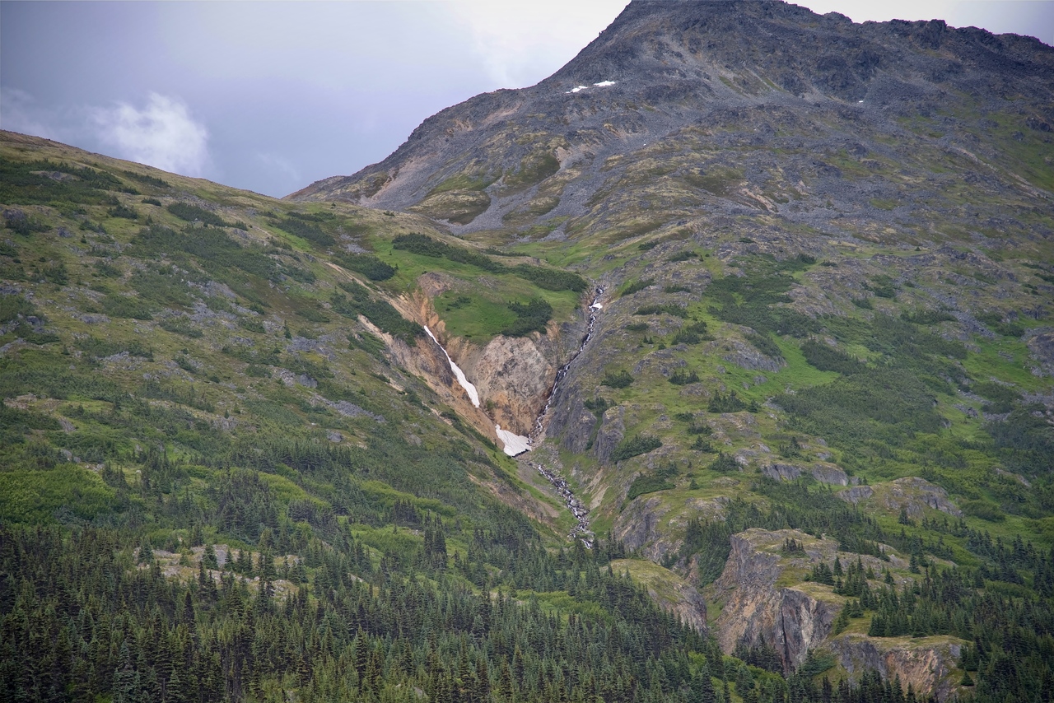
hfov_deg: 17.1
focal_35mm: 120
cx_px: 527
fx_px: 3514
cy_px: 352
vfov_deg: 11.4
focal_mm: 120
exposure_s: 1/250
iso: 100
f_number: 5
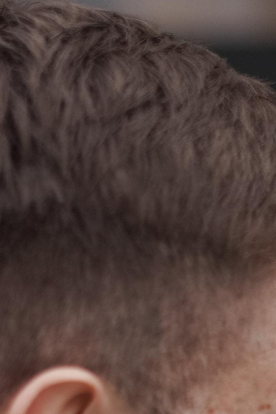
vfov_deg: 8.7
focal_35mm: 230
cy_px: 612
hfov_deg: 6.0
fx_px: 2644
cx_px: 228
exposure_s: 1/800
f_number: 1.8
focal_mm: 50
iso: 250
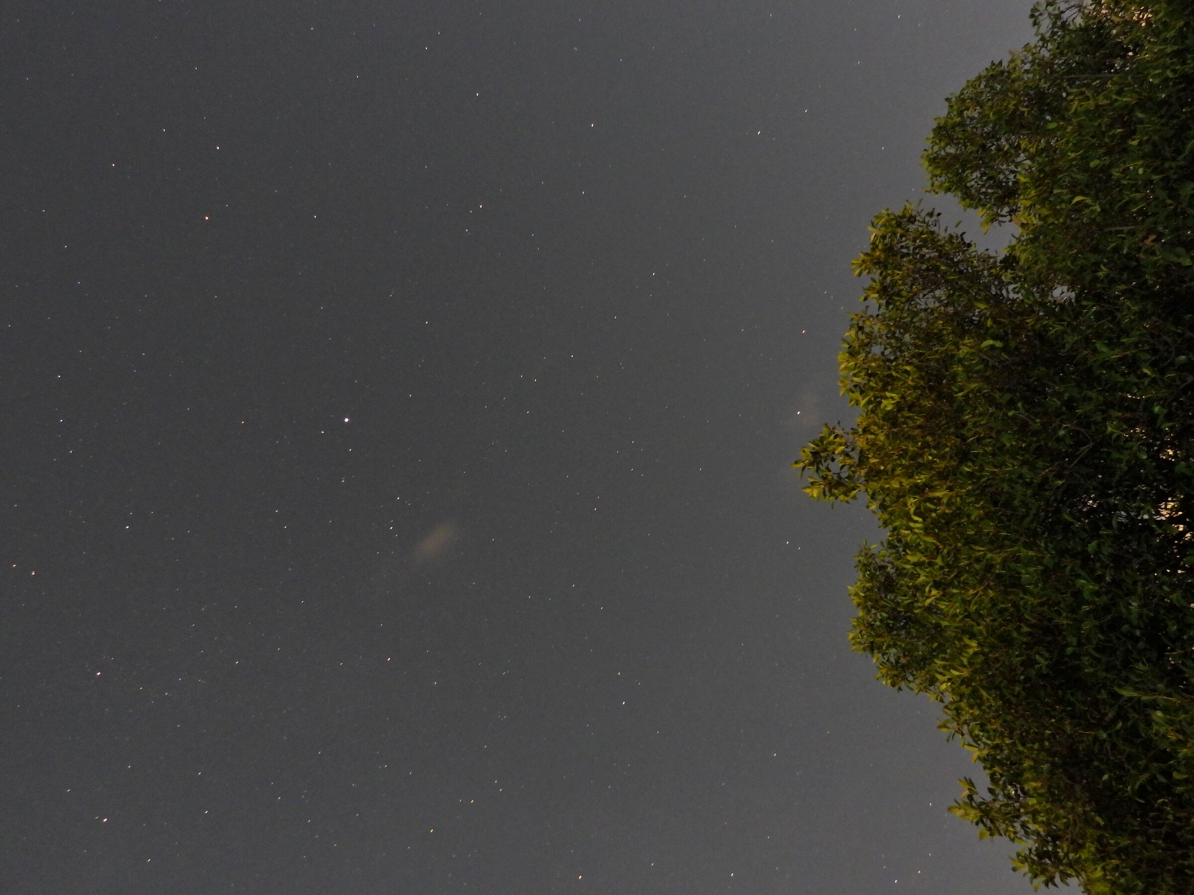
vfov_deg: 56.8
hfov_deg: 71.6
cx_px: 597
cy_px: 448
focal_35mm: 24
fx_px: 828
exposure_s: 30
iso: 400
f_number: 3.5
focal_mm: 4.3
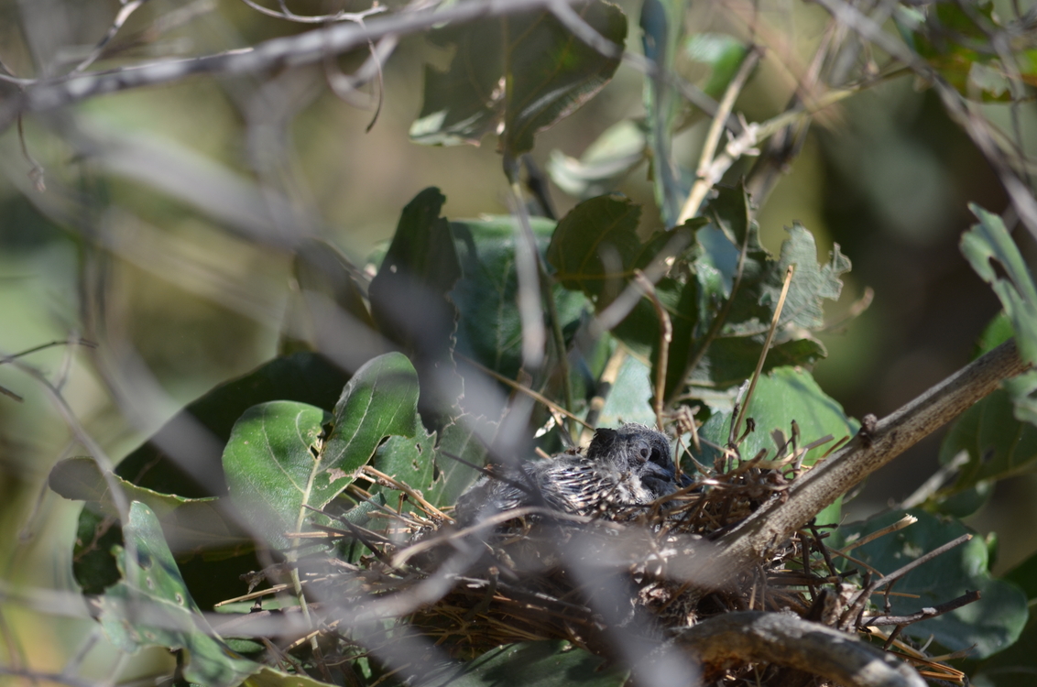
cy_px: 344
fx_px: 14633
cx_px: 480
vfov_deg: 2.7
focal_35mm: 509
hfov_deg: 4.1
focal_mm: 300
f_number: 5.6
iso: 220
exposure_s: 1/500
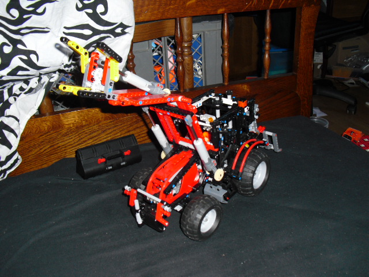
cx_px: 184
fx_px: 384
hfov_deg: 51.4
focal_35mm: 36
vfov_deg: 39.7
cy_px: 138
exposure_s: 1/60
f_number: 3.1
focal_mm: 6.3
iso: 200
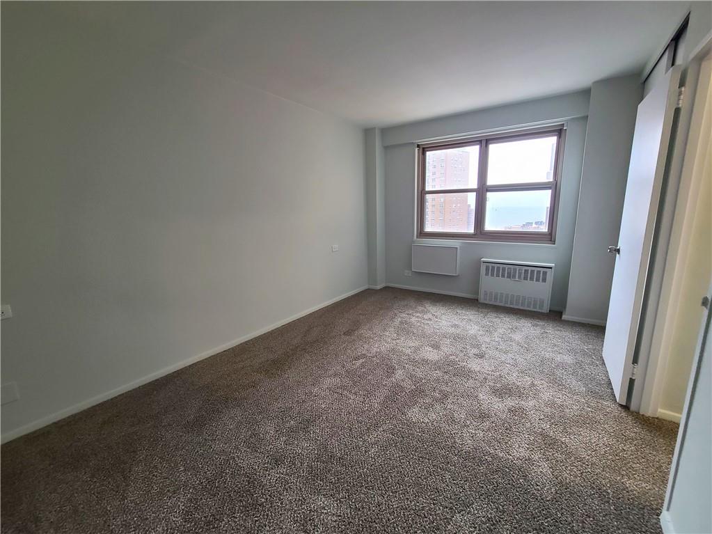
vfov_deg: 89.9
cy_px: 267
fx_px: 267
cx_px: 356
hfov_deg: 106.2
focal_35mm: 13
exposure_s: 1/60.2
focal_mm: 2.2
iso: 250
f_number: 2.2
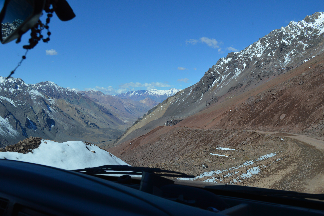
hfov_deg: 53.2
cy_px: 108
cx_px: 162
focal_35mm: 36
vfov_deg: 36.8
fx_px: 324
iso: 100
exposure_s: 1/320
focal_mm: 24
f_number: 9
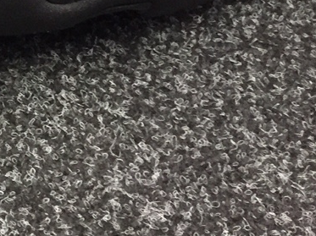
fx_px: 1158
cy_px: -184
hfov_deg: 13.6
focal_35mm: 127
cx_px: -287
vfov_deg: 10.9
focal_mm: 4.15
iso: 250
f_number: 2.2
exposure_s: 1/20
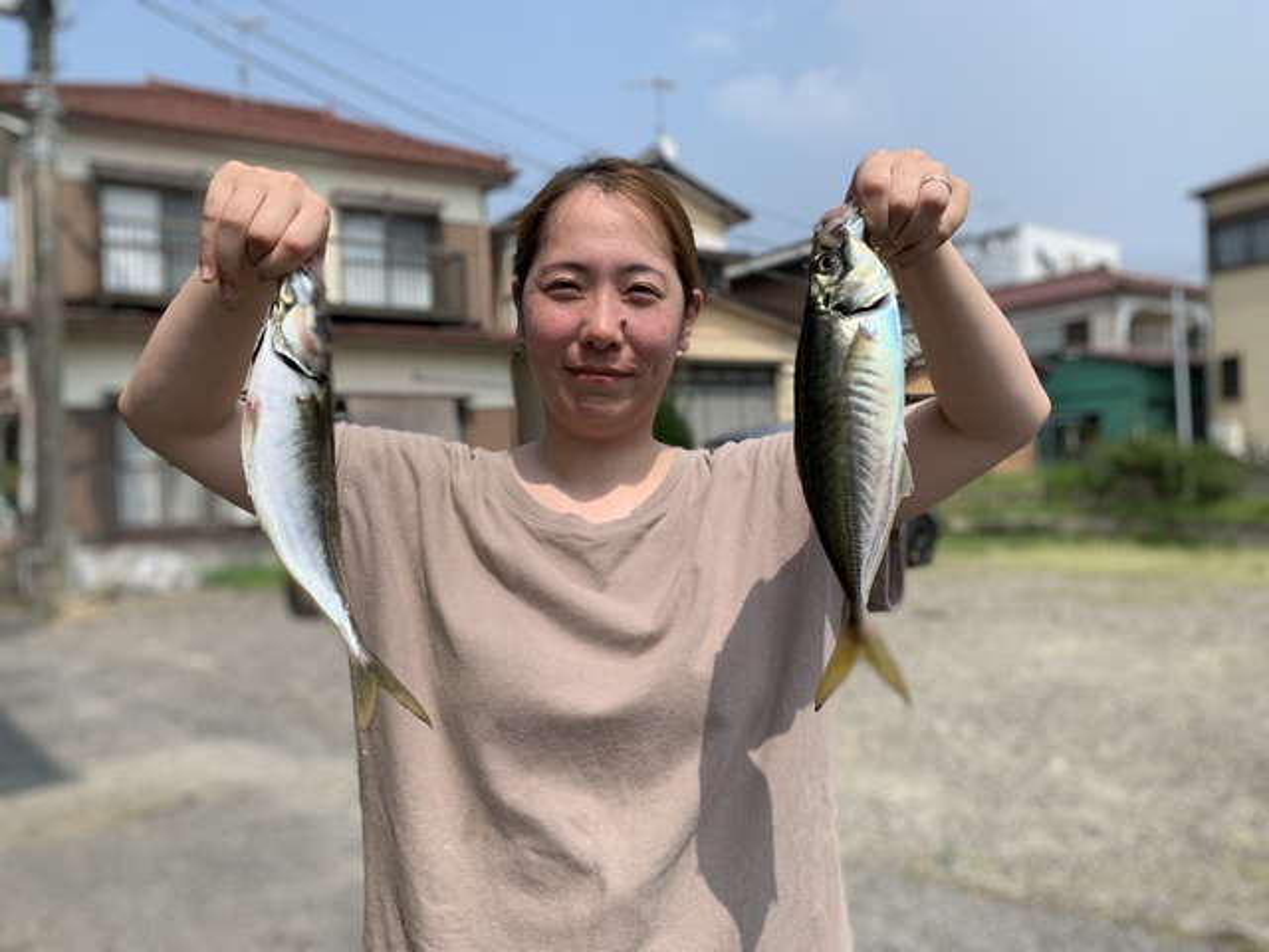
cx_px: 634
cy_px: 476
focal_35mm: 26
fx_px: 953
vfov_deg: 53.1
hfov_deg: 67.3
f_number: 1.8
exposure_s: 1/2364
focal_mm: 4.25
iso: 25
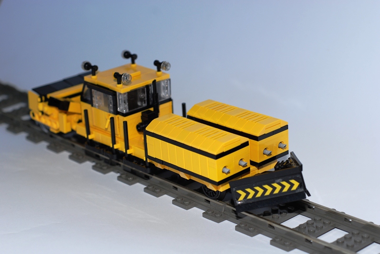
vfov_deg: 18.2
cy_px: 127
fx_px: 793
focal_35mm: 75
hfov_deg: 27.0
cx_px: 190
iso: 200
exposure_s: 1/125
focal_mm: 50
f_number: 5
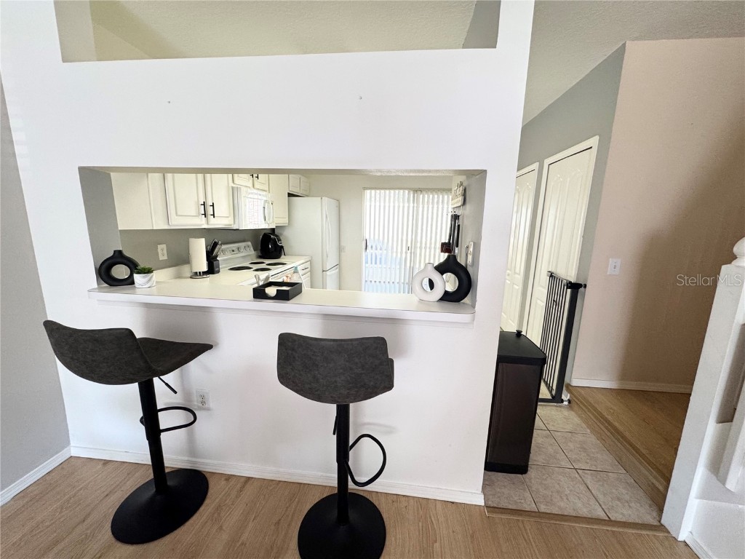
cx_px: 372
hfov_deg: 102.1
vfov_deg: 85.7
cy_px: 280
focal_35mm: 14
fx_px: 301
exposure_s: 1/60
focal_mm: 2.22
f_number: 2.2
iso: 160
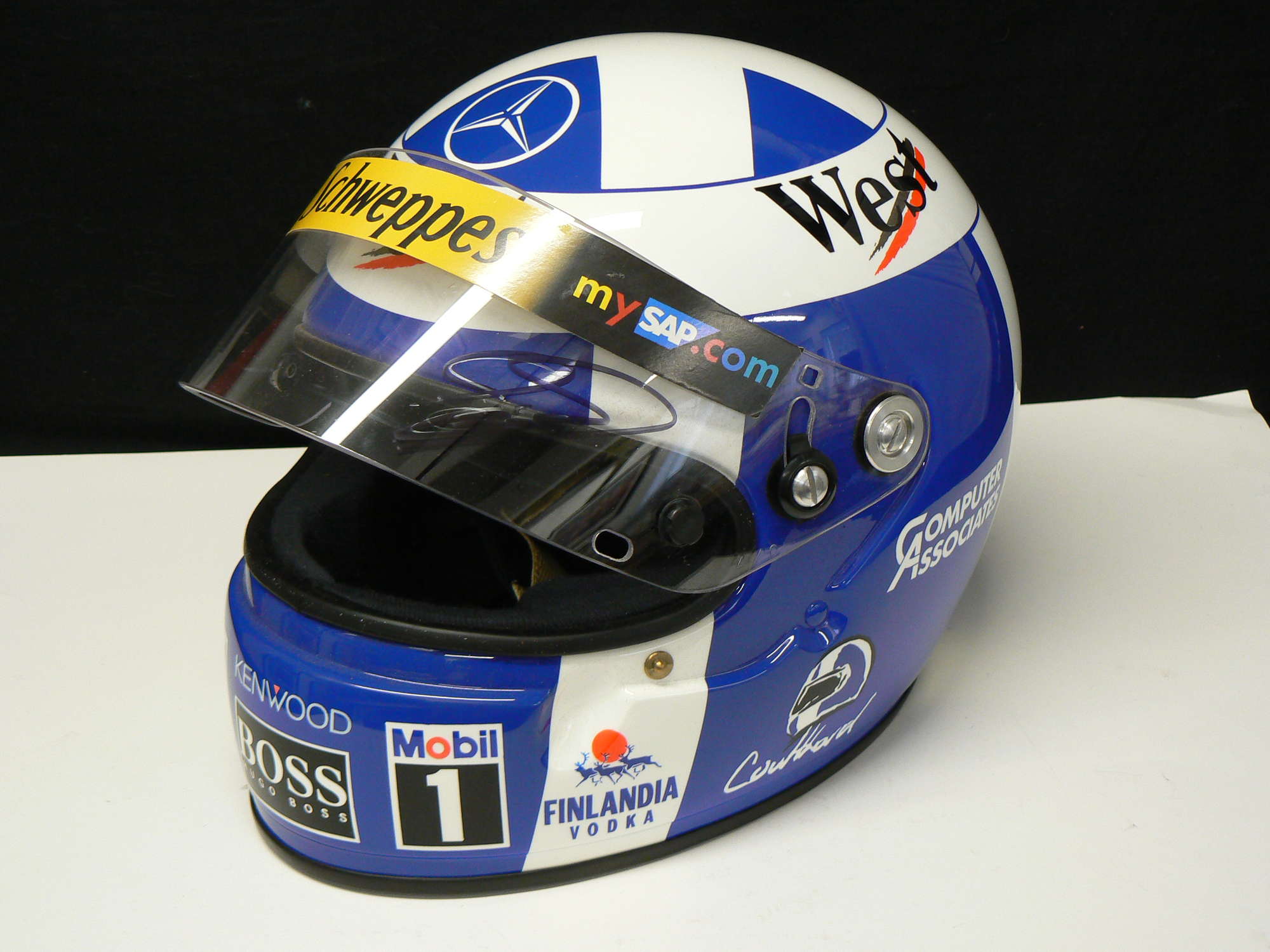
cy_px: 476
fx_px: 2018
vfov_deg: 26.6
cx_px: 635
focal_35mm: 55
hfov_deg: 34.9
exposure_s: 1/30
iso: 160
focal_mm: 9.2
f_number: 3.2
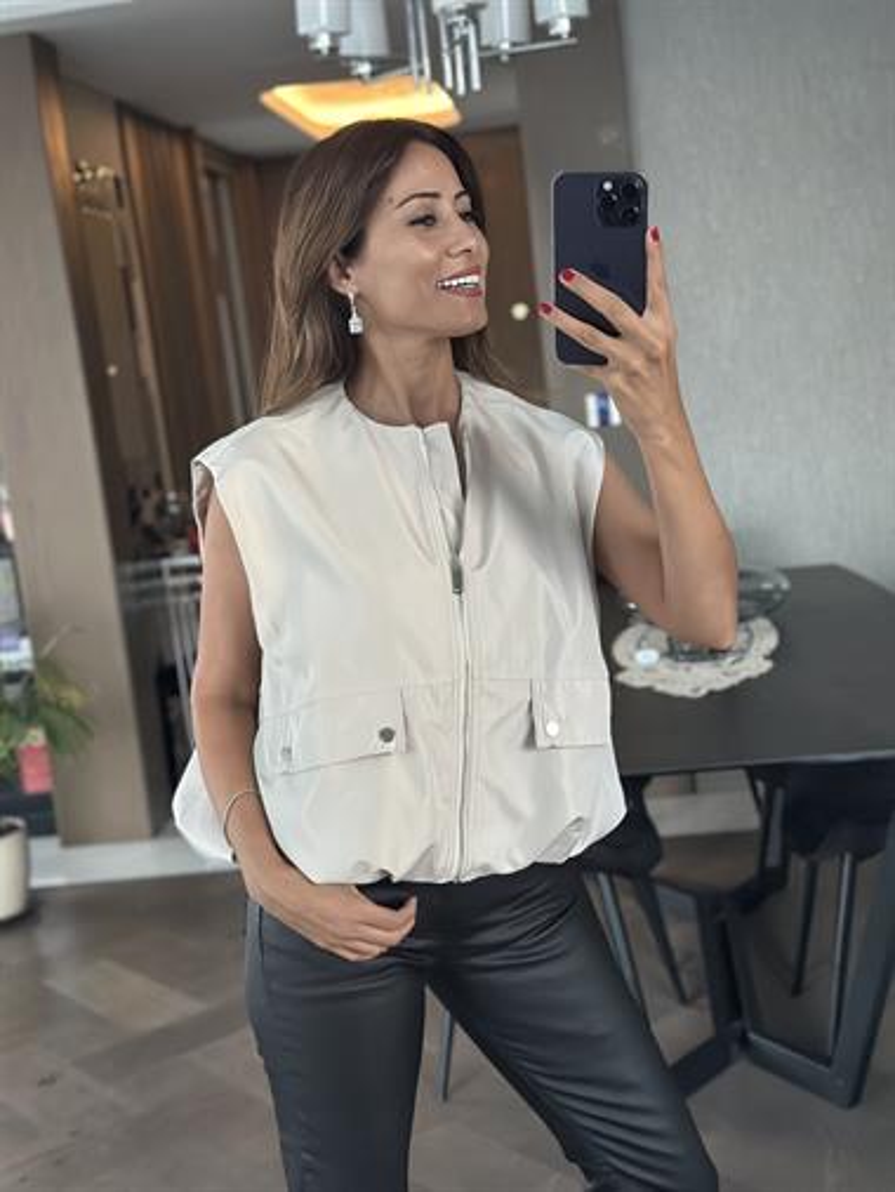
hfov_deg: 30.3
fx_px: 1653
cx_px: 448
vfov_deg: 39.6
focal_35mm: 48
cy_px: 596
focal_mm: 6.86
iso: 800
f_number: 1.78
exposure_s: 1/38
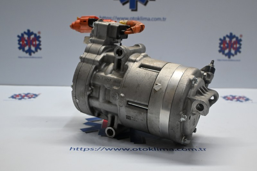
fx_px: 284
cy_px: 86
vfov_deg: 33.6
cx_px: 128
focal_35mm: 40
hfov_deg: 48.7
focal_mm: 26.5
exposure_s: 1/125
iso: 1000
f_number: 4.5
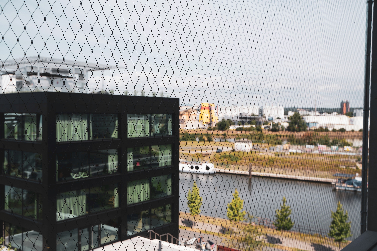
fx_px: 398
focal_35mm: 38
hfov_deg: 50.7
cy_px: 126
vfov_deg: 35.1
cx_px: 188
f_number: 5
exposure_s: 1/640
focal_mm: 38
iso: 100
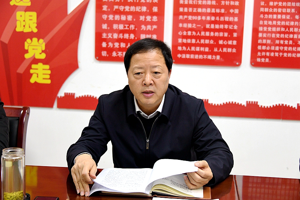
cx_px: 150
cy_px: 100
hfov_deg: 32.4
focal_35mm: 62
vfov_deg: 21.9
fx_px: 517
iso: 1400
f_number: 4.8
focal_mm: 62
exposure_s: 1/60
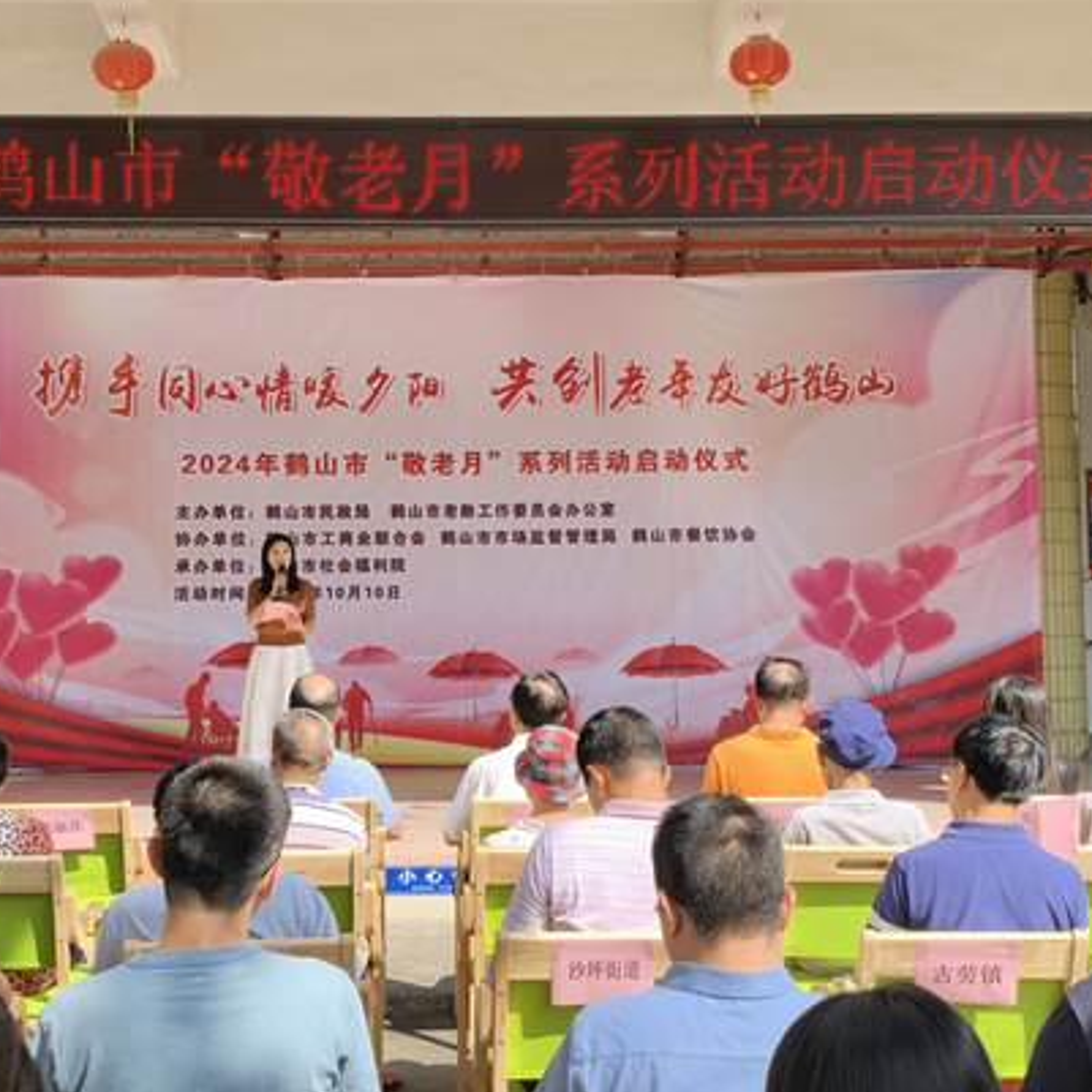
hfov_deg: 36.8
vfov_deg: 36.8
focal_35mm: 46
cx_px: 487
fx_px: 1642
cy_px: 542
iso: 50
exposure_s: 1/239
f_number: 4
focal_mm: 6.98
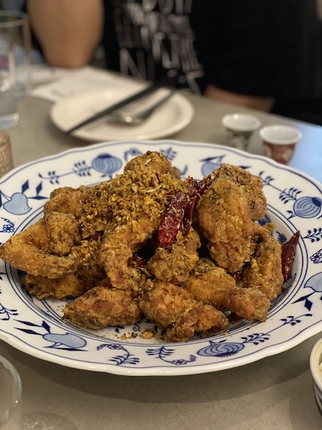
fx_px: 645
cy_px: 215
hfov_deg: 28.0
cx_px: 161
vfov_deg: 36.8
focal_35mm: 52
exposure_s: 1/40
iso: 400
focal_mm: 6
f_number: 2
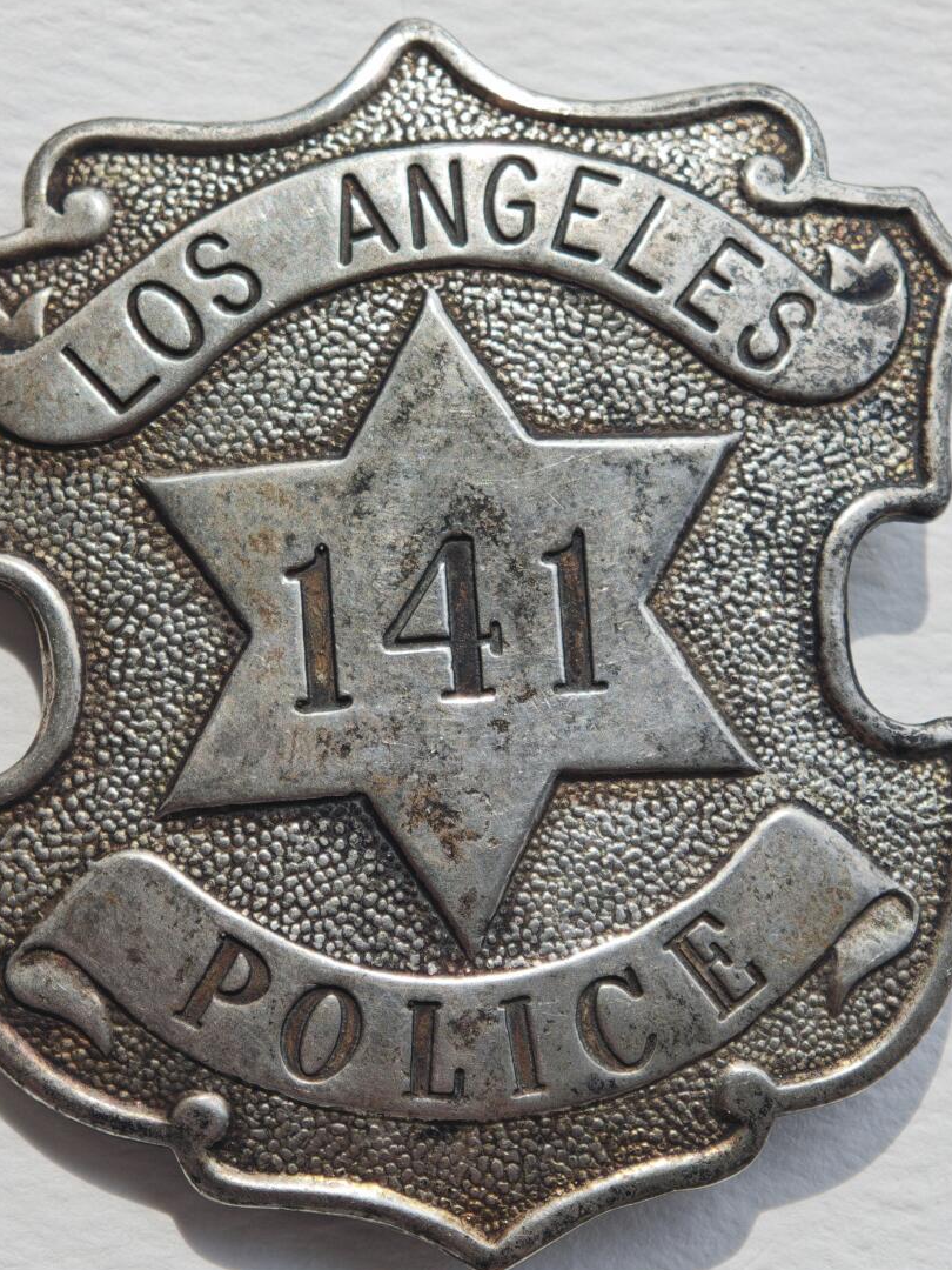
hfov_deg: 14.8
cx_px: 470
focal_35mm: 100
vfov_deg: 19.6
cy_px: 595
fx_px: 3667
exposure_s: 1/483
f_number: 2
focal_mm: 9
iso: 50
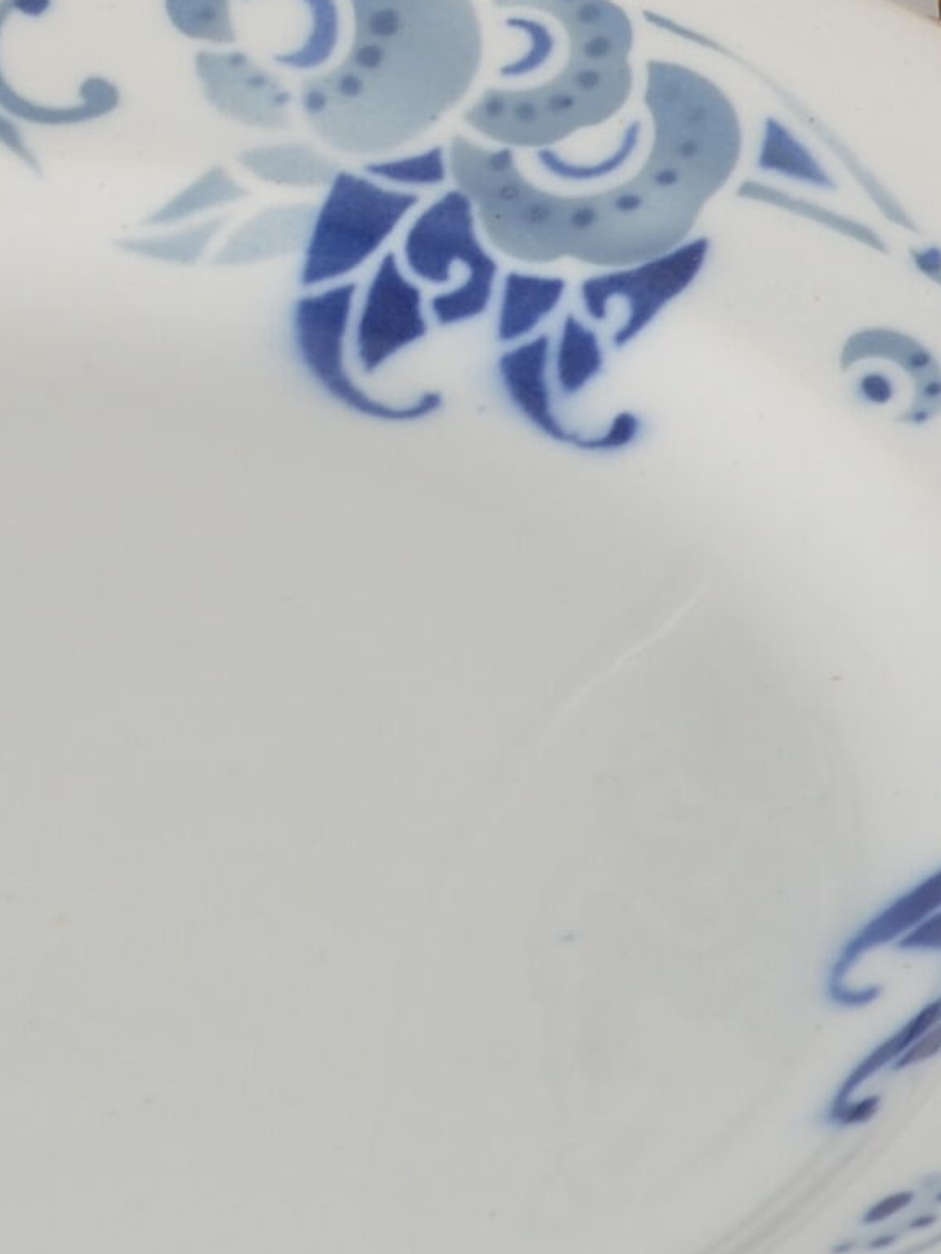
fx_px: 12537
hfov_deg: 4.3
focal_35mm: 346
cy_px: 303
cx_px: -254
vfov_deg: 5.7
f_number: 11
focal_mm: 50
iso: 100
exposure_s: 1/125
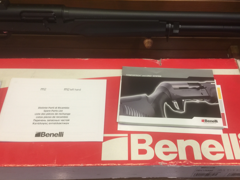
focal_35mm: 33
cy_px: 88
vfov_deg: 42.9
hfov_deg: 55.3
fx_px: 229
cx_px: 128
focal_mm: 4.15
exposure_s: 1/17
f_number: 2.2
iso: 64
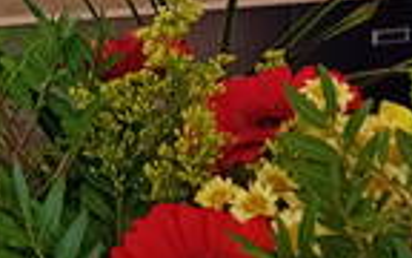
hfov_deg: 26.8
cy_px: -54
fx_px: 831
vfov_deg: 16.8
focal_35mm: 74
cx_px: 34
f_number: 2.8
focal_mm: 3.38
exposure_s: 1/40
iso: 125
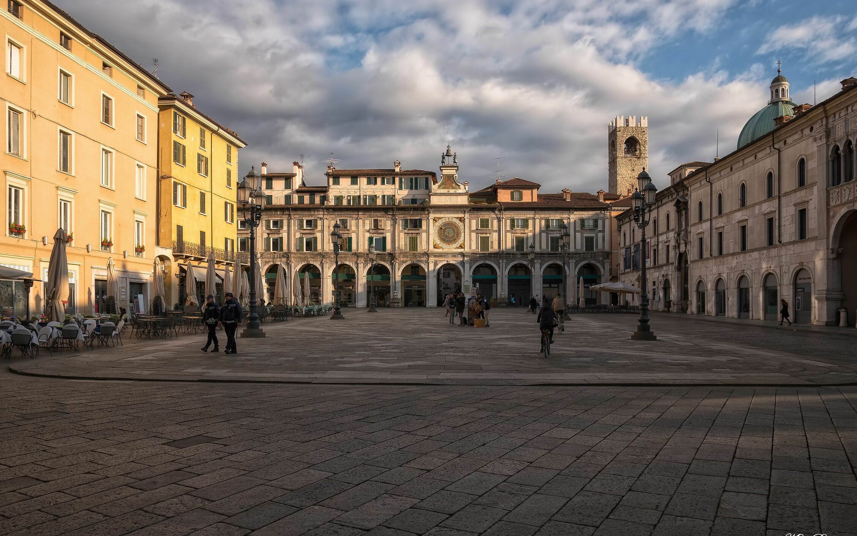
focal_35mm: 26
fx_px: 607
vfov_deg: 47.6
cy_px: 273
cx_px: 447
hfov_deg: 70.4
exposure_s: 1/250
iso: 125
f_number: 8
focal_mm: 24
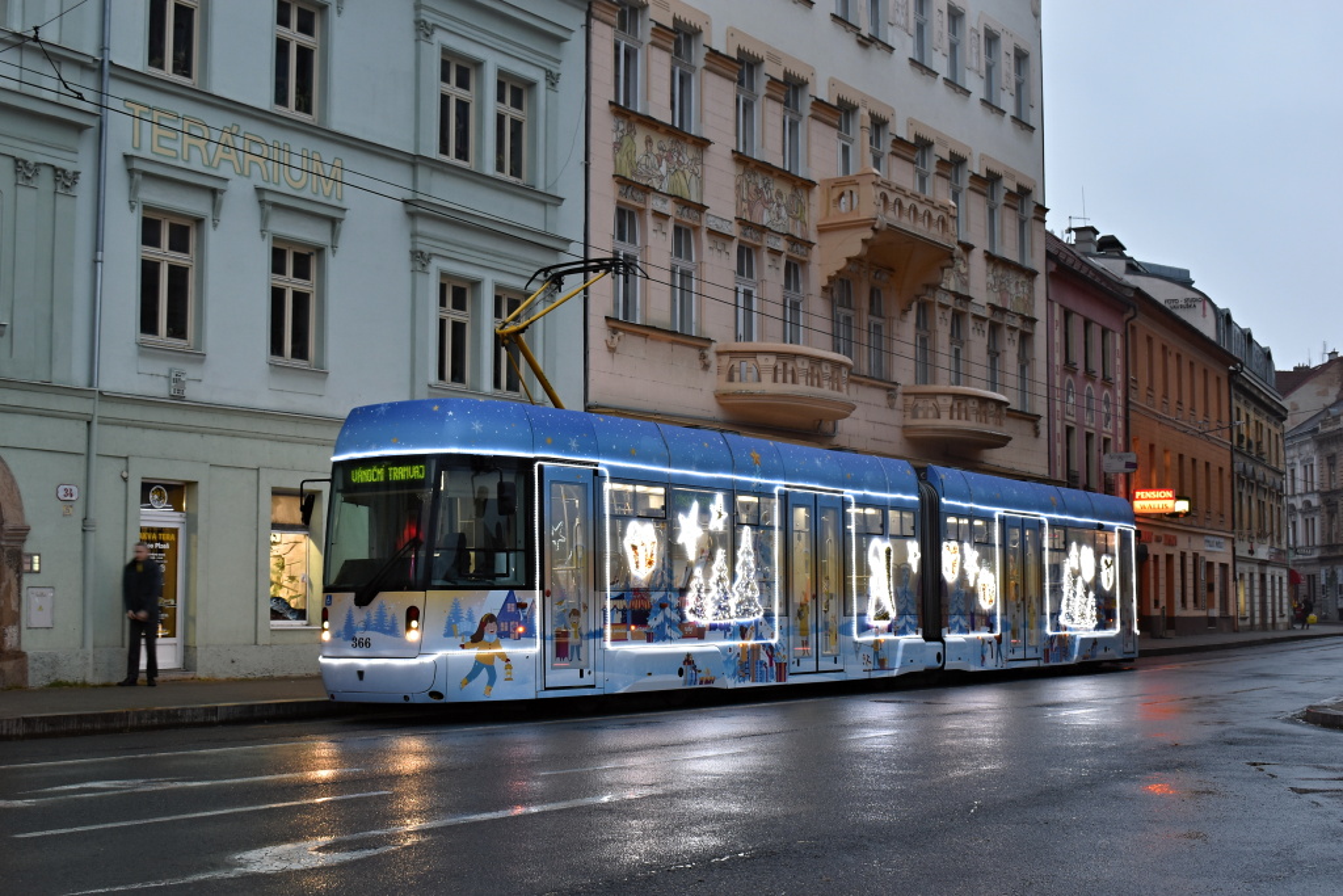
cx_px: 672
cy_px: 448
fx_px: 1623
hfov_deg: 45.0
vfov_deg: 30.9
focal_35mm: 44
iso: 320
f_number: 7.1
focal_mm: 29
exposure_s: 1/5
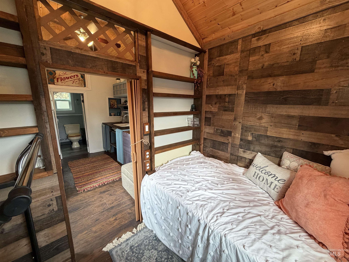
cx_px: 174
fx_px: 141
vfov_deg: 85.7
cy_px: 131
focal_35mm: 14
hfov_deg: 102.1
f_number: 2.2
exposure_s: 1/120
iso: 250
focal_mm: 2.22
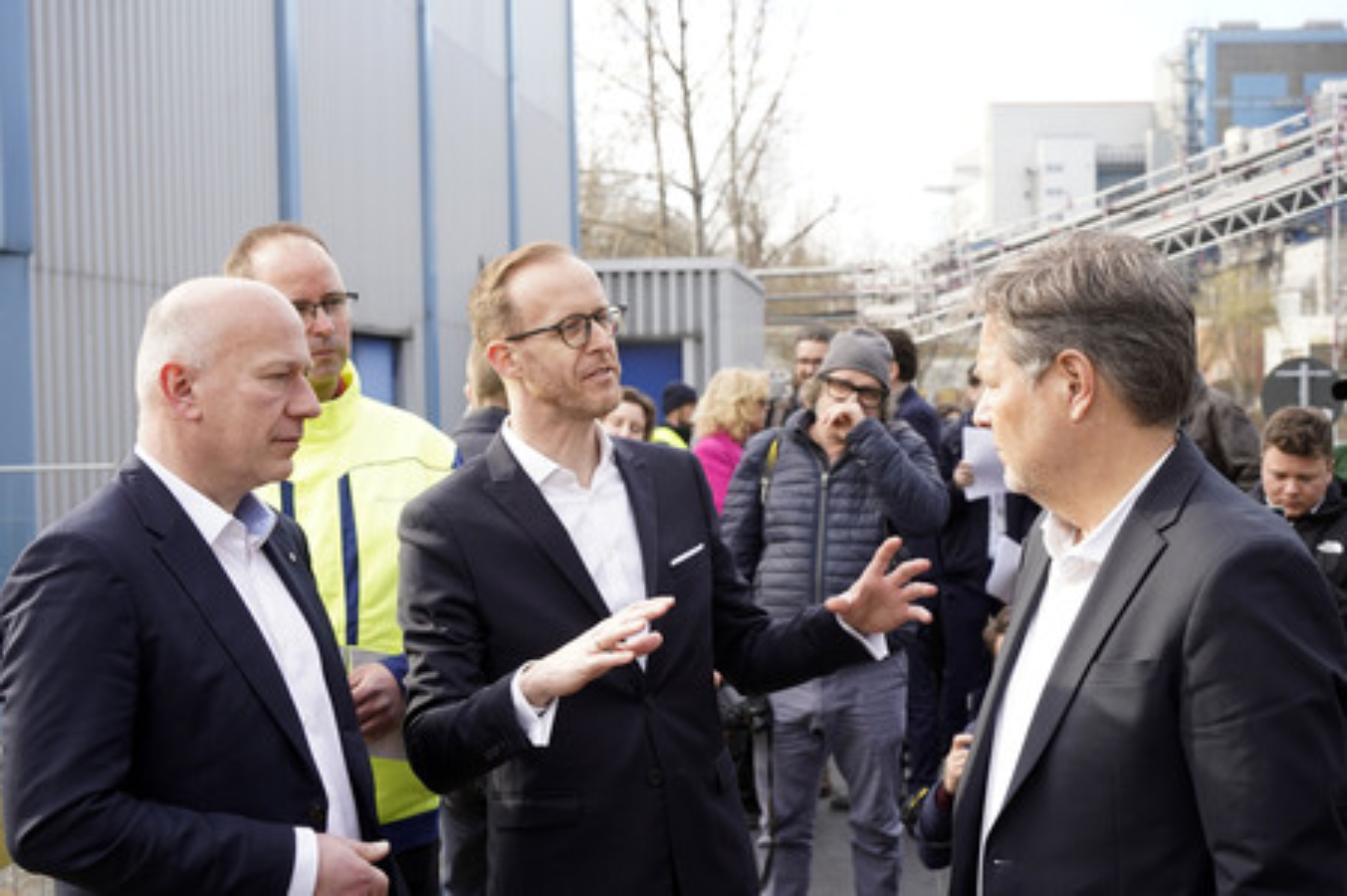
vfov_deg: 29.2
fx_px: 1720
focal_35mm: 46
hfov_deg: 42.8
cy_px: 448
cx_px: 674
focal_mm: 46
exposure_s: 1/160
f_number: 6.3
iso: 320
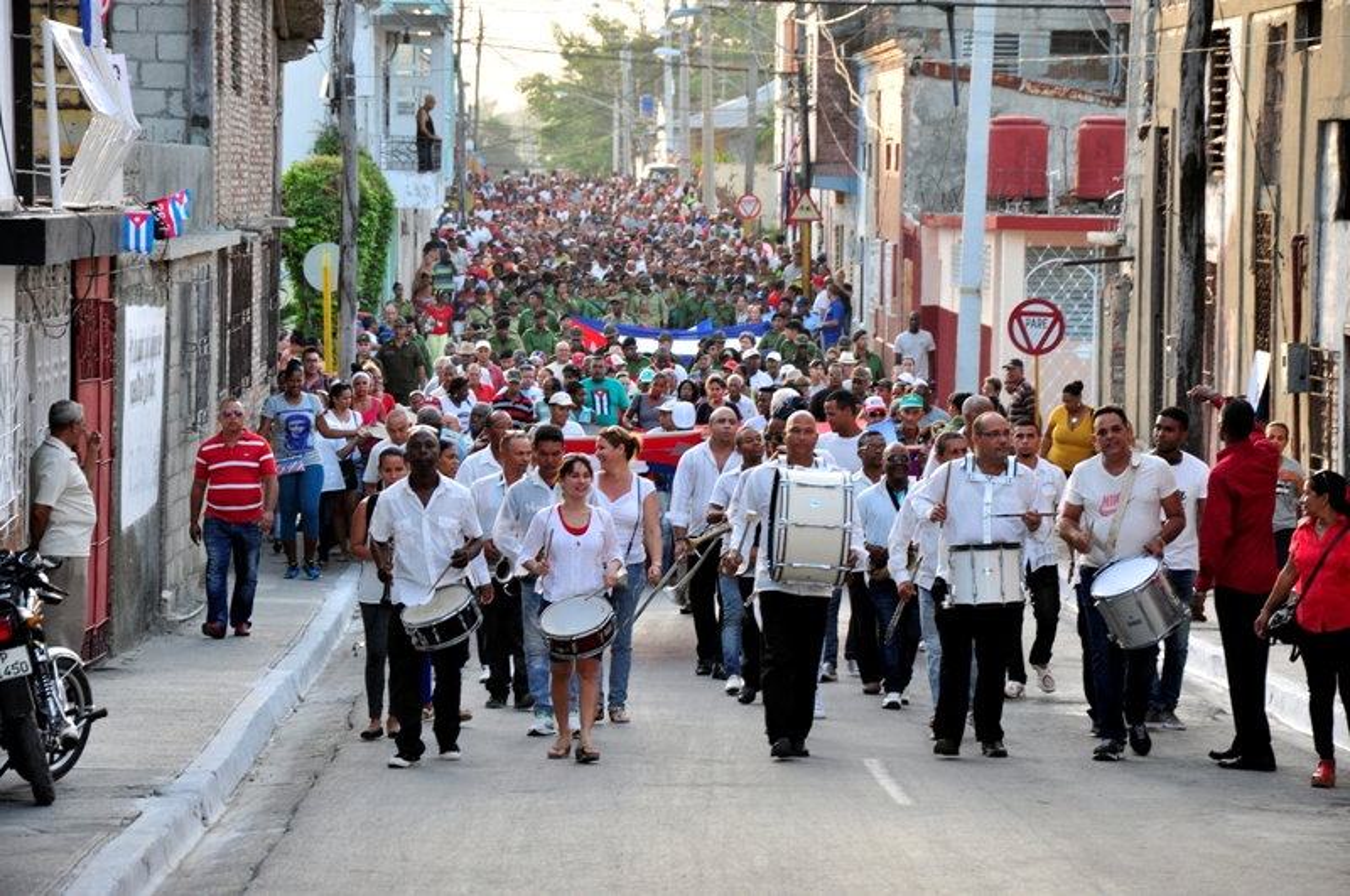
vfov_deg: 8.7
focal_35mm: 158
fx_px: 5898
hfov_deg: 13.1
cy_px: 448
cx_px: 675
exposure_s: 1/125
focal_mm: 105
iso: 400
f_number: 5.6
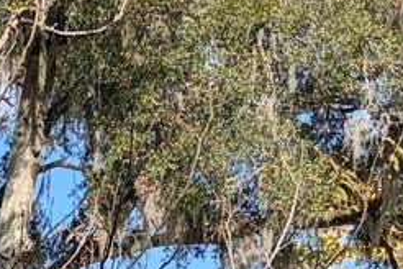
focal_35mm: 176
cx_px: -496
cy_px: 853
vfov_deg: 6.9
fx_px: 1970
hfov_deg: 10.4
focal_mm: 5.96
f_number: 1.6
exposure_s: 1/1311
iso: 50
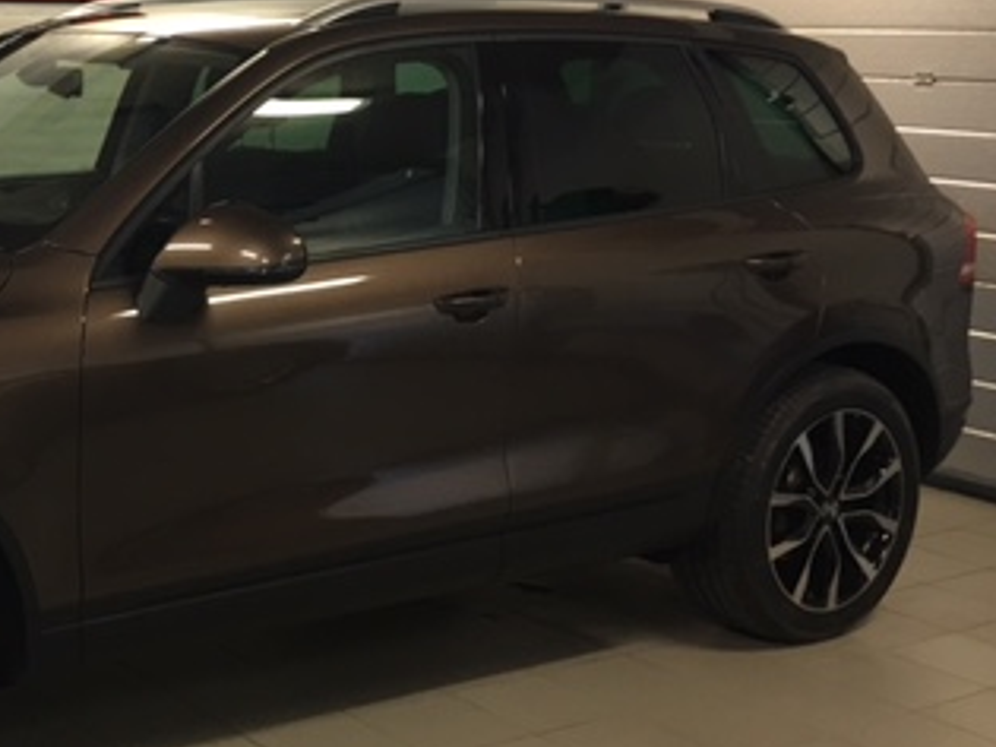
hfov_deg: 30.8
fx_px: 1697
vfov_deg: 24.8
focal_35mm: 59
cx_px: 41
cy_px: 336
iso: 100
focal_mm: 4.15
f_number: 2.2
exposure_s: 1/33
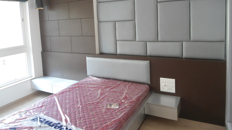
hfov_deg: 66.1
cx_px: 116
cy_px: 47
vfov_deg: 39.8
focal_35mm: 29
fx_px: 178
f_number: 2.8
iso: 200
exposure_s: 1/30
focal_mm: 4.7
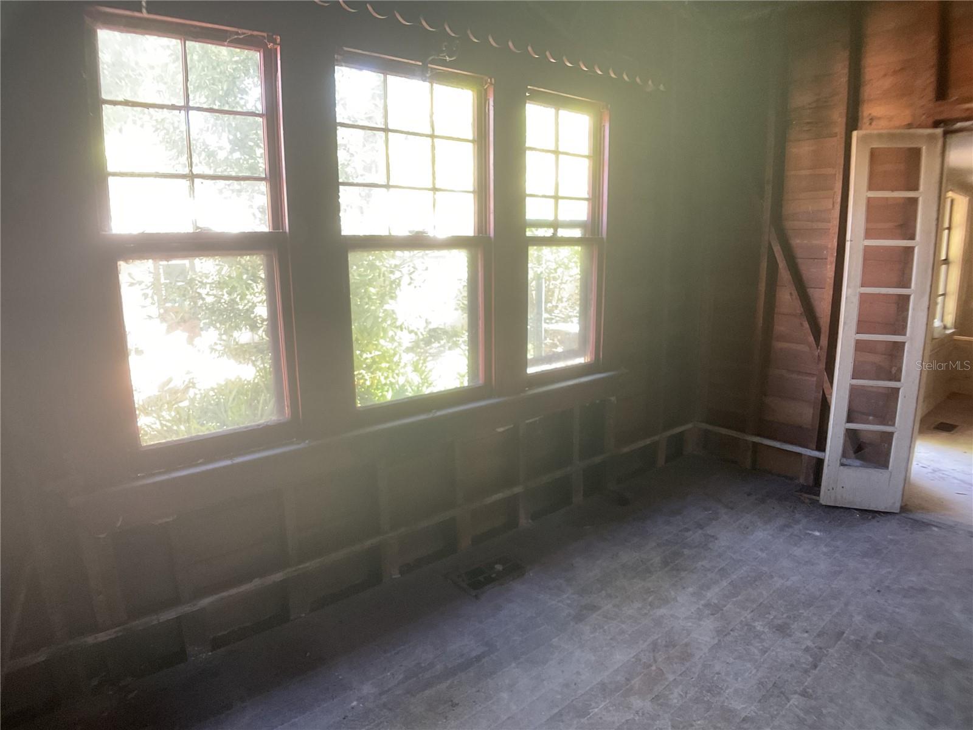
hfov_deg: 61.7
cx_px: 486
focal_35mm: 29
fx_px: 815
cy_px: 365
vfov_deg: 48.2
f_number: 1.8
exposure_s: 1/40
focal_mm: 3
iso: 250
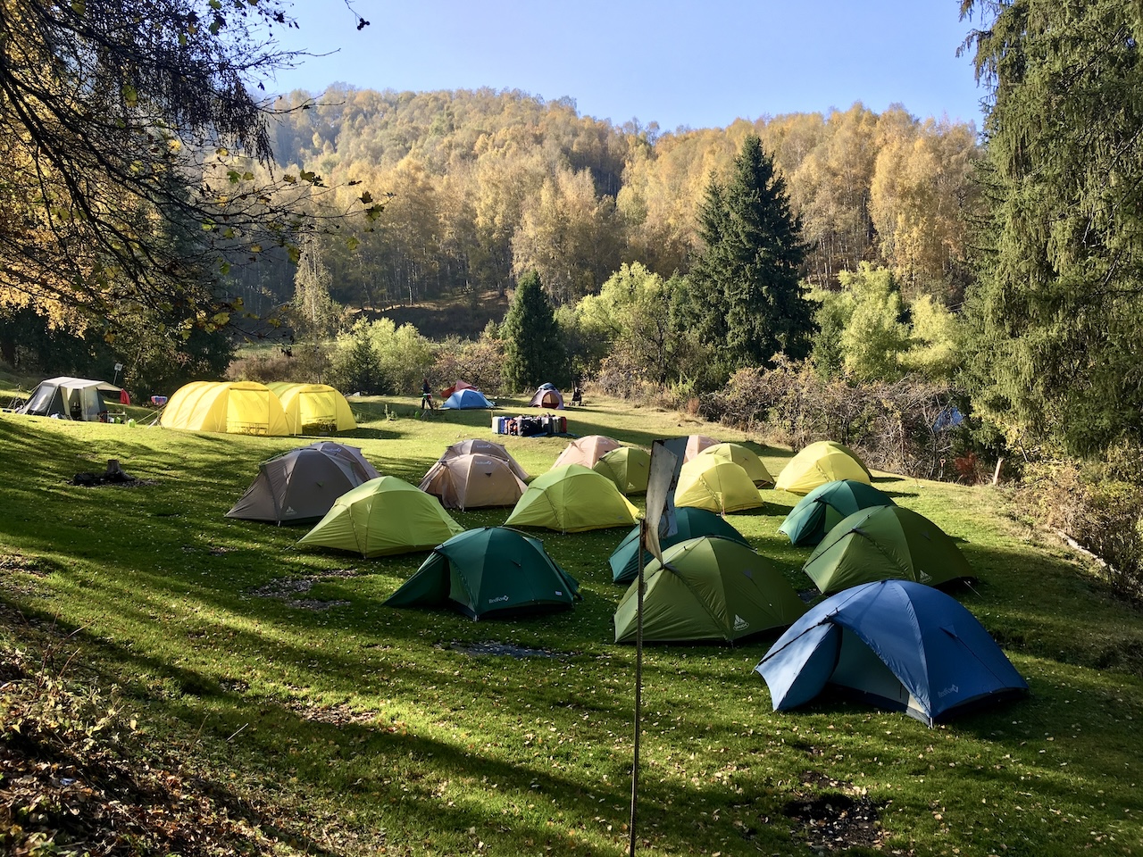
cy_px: 428
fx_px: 958
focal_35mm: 29
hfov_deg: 61.7
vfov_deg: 48.2
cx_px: 572
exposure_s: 1/475
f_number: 2.2
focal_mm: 4.15
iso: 25
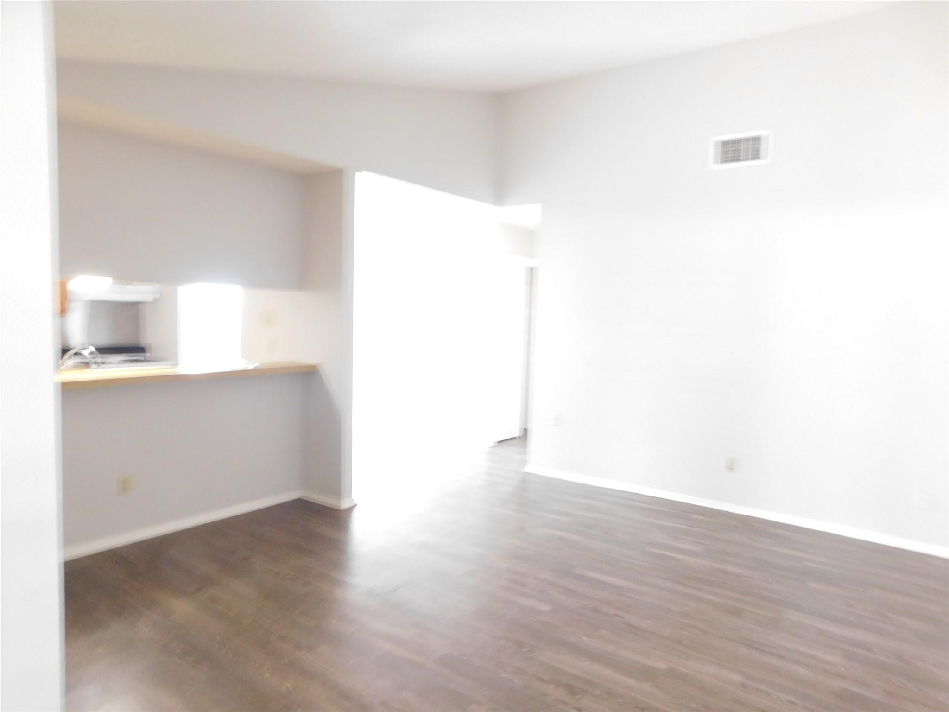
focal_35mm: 23
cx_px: 474
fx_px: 631
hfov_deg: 73.9
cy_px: 356
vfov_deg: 58.9
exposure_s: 1/8
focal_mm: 4
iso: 400
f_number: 3
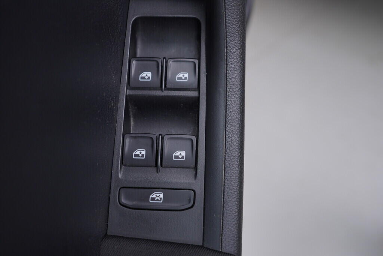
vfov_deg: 36.9
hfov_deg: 53.1
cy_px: 128
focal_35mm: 36
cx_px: 192
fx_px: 383
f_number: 3.2
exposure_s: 1/50
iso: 125
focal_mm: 24
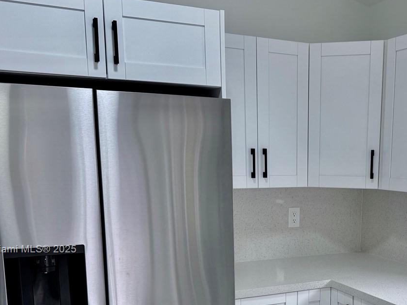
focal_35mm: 46
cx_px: 310
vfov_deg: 30.6
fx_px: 541
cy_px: 250
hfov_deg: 40.0
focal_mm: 6.76
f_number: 1.78
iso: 100
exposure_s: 1/203
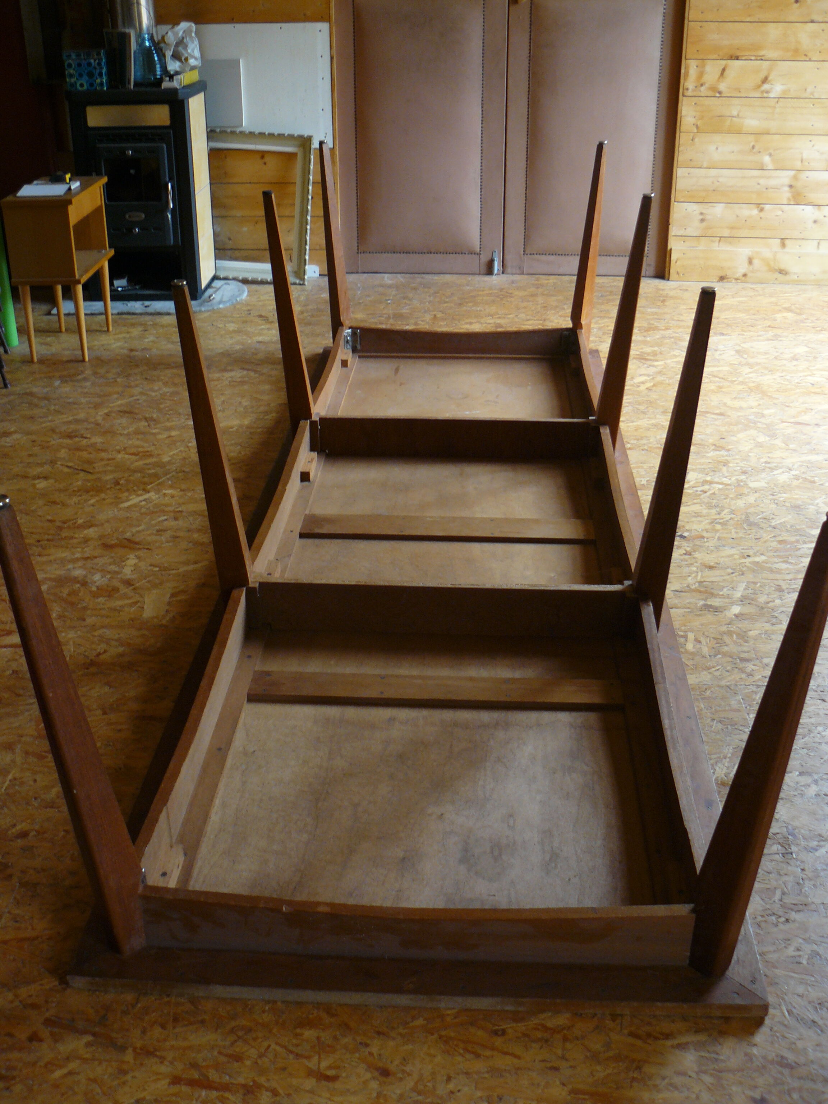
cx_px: 414
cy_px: 552
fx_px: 1148
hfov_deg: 39.7
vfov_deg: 51.4
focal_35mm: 36
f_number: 2.8
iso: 100
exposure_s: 1/25
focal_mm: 6
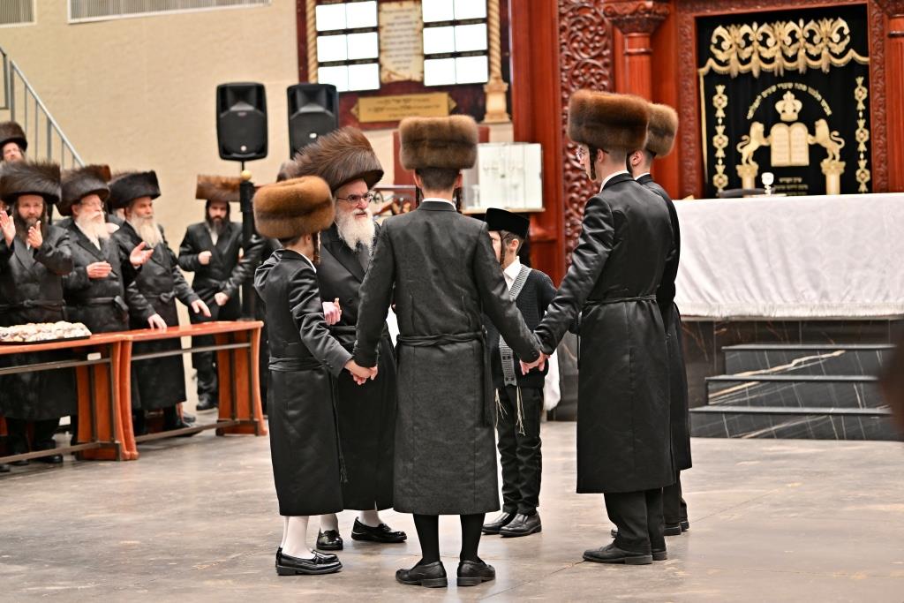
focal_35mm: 90
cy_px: 302
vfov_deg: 15.2
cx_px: 452
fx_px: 2260
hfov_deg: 22.6
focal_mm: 90
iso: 640
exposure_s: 1/320
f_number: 2.8
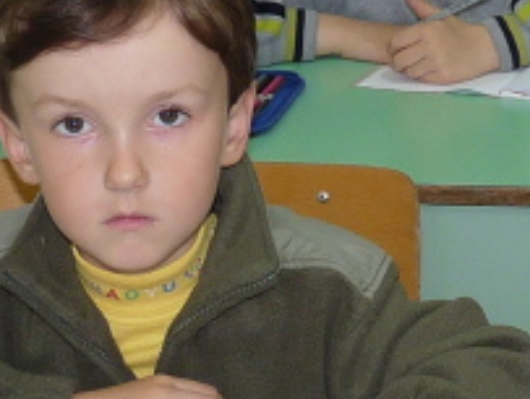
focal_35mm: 151
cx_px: 514
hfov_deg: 12.9
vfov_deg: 9.8
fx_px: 2316
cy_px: 26
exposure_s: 1/30
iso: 100
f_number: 2.8
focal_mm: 4.8
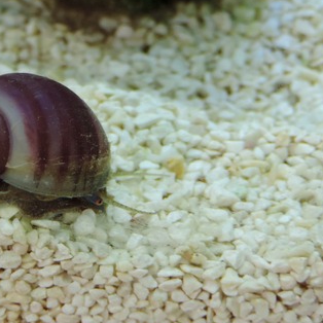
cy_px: 117
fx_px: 1330
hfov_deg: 13.7
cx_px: 41
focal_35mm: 126
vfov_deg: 13.8
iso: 280
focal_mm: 12.4
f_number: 3.9
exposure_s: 1/60
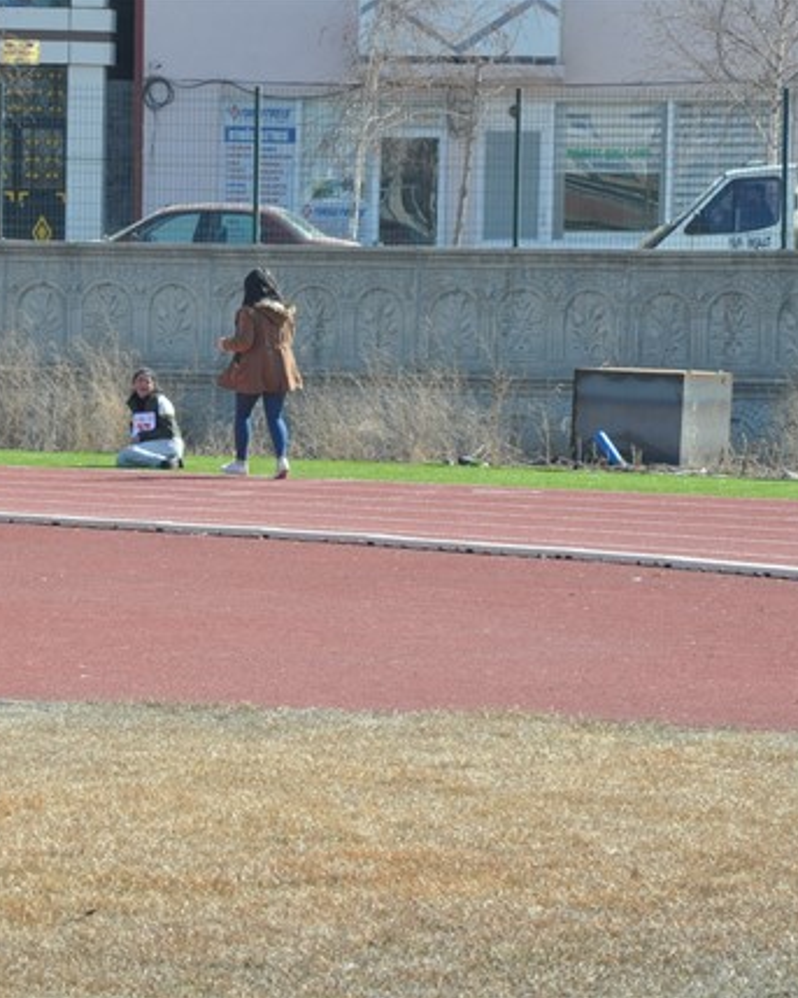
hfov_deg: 6.9
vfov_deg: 8.6
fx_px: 6607
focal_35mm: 224
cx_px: 242
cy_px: 498
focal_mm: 105
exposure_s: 1/640
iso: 1250
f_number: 13
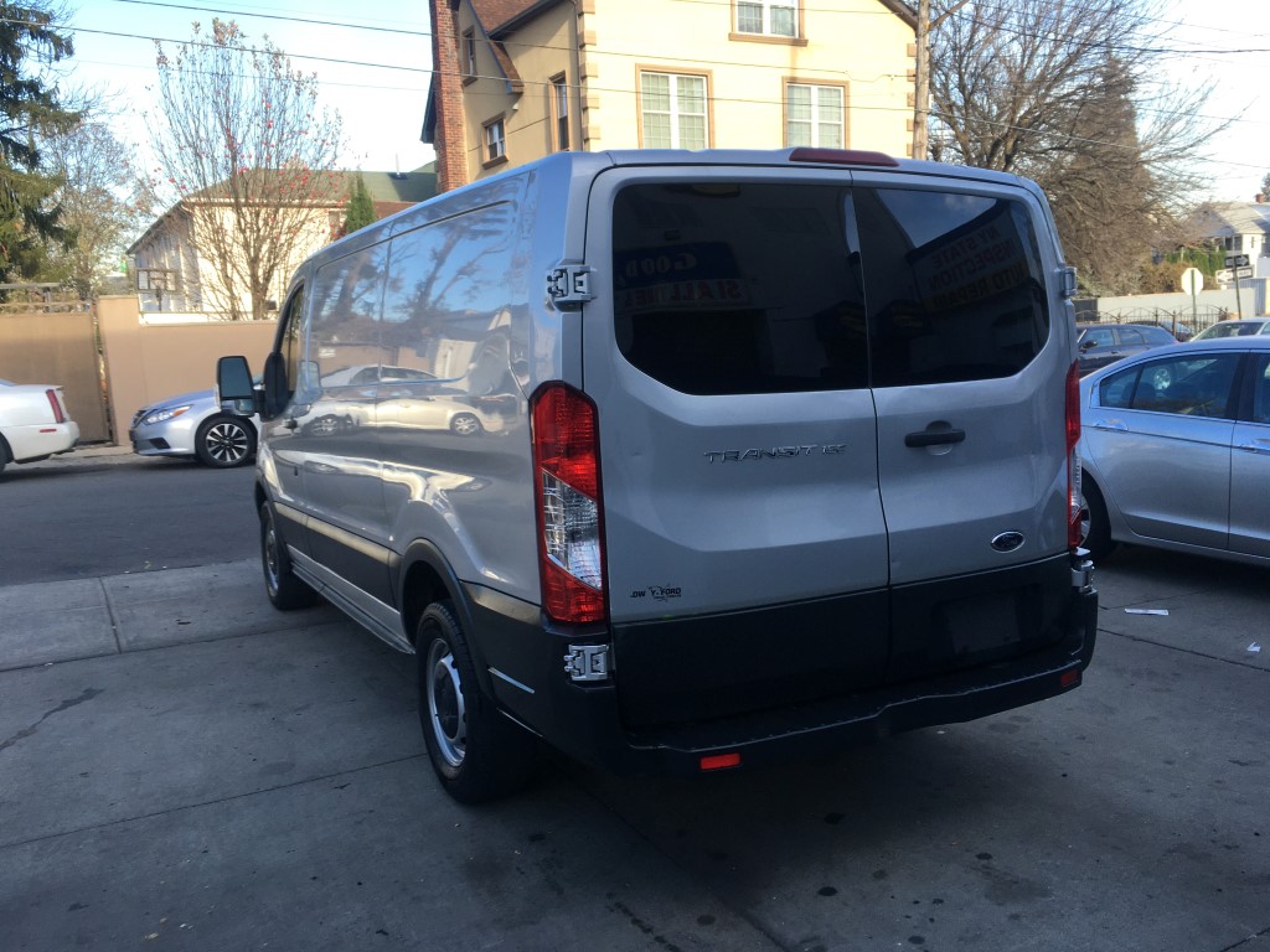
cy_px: 476
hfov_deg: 61.7
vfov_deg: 48.2
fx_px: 1064
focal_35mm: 29
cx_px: 635
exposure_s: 1/239
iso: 25
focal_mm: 4.15
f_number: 2.2
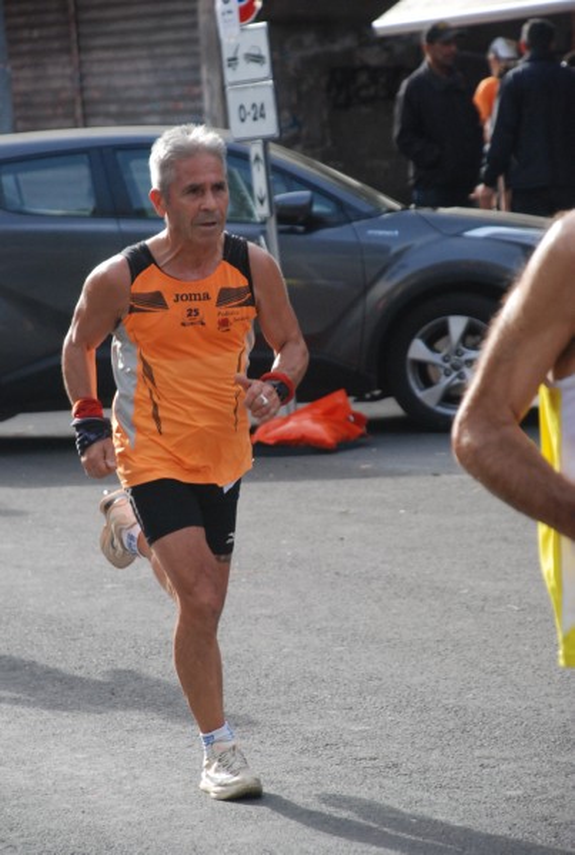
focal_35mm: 180
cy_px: 428
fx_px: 4290
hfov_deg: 7.7
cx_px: 288
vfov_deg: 11.4
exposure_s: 1/800
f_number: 5.6
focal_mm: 120
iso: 1000
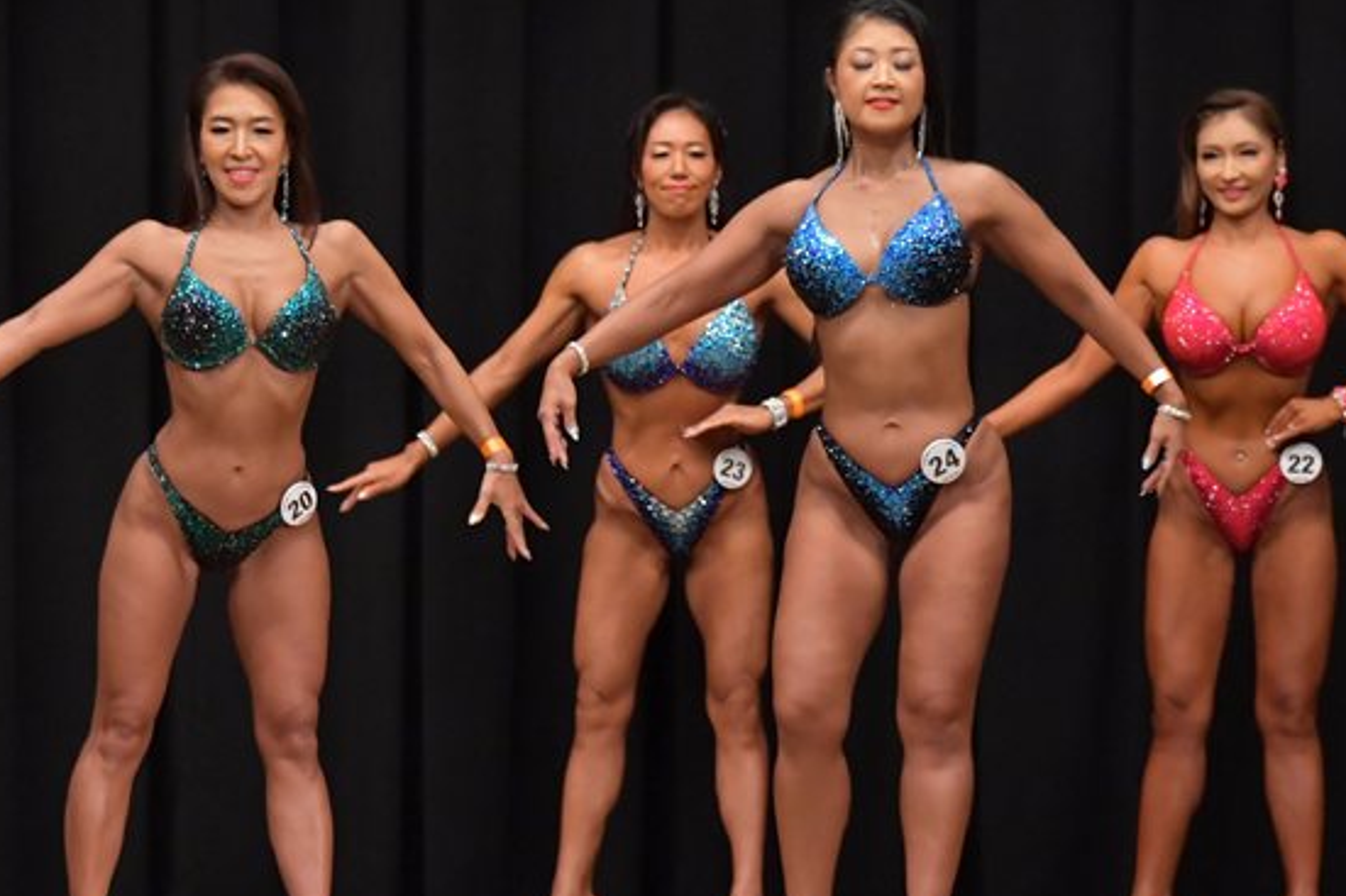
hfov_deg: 7.3
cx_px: 561
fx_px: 10615
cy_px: 469
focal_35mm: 284
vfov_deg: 4.8
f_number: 5.6
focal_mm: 135
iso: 6400
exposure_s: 1/400
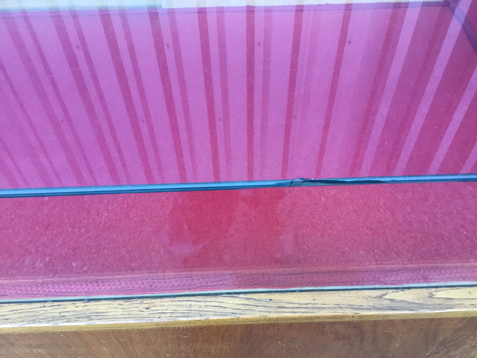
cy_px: 179
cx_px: 238
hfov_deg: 58.4
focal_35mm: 31
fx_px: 427
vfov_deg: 45.4
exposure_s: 1/33
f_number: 2.4
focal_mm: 3.3
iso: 50
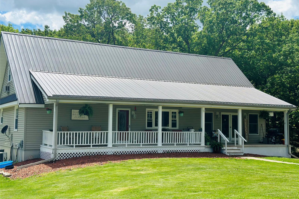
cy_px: 98
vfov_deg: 27.0
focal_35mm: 50
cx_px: 150
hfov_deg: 39.6
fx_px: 415
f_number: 1.78
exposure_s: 1/6623
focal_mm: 6.86
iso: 100
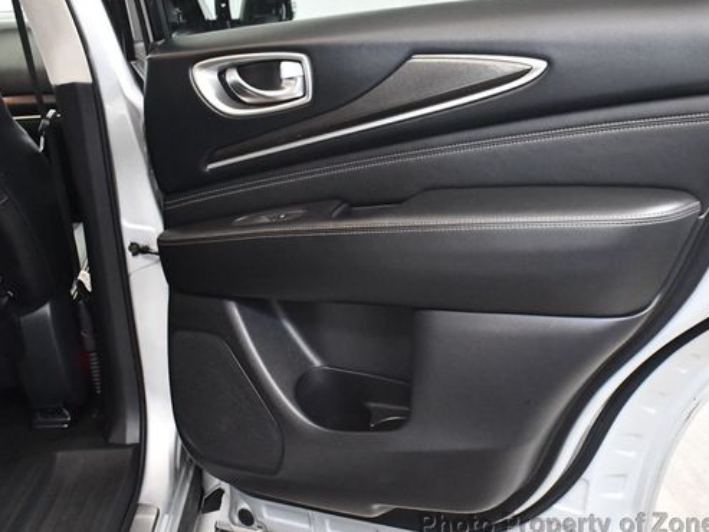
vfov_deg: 32.2
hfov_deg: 42.0
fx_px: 922
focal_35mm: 45
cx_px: 401
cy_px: 244
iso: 4000
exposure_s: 1/60
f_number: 3.5
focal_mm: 18
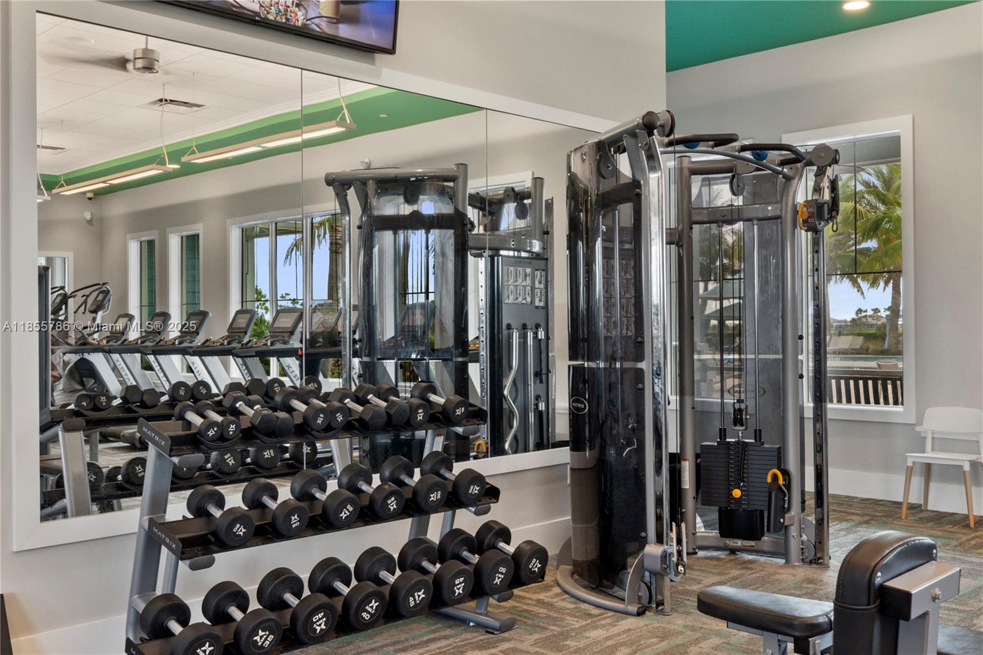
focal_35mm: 36
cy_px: 328
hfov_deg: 53.1
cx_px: 492
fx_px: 983
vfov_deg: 36.9
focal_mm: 24
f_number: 10
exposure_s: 1/6
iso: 800
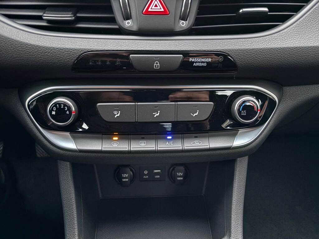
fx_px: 240
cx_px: 160
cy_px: 120
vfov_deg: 53.1
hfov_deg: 67.3
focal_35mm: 26
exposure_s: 1/21
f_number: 1.6
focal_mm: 5.96
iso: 1250
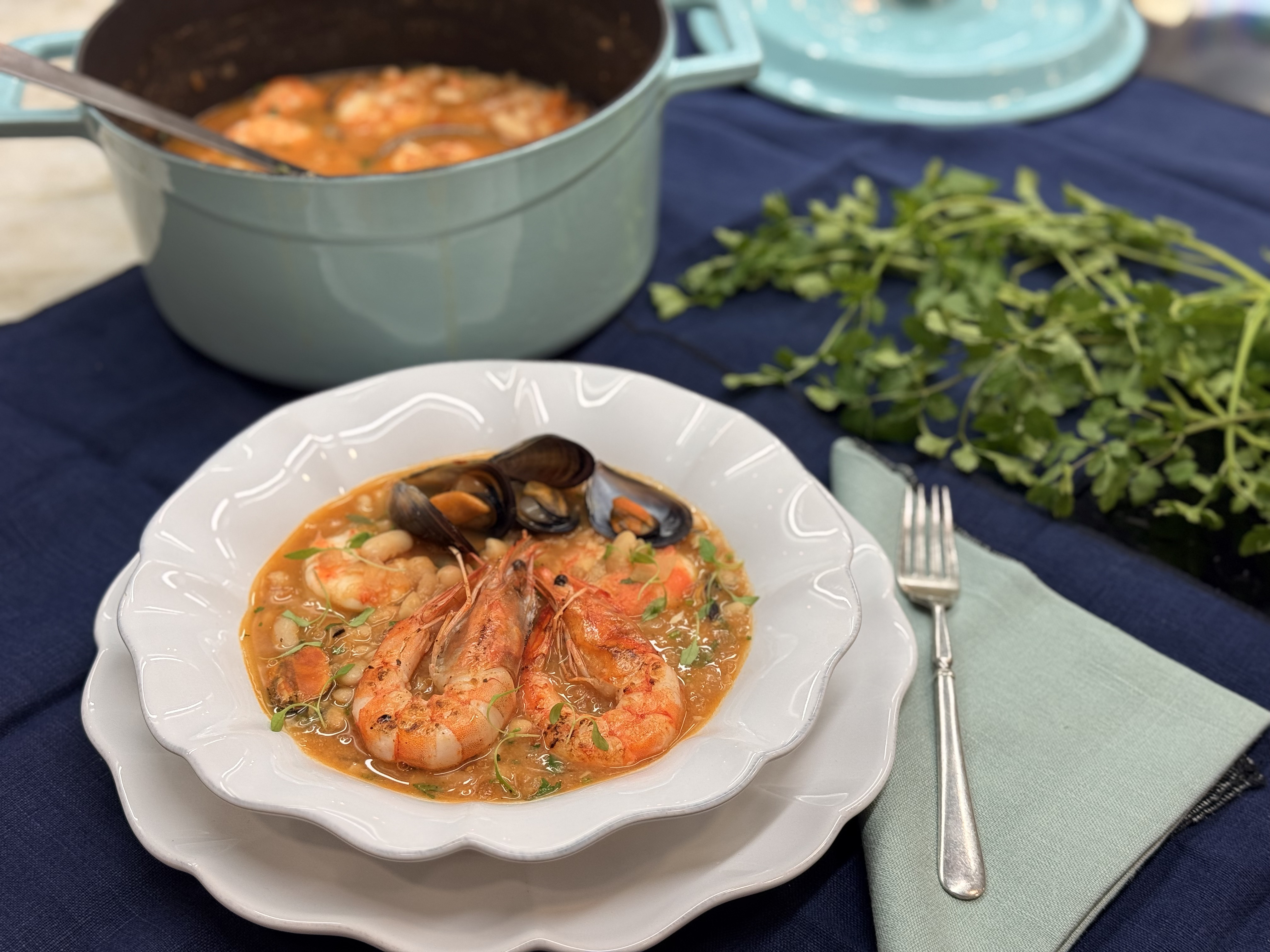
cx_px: 635
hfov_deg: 39.7
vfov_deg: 30.3
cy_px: 476
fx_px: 1761
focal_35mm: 48
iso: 50
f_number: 1.78
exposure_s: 1/100
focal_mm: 6.76
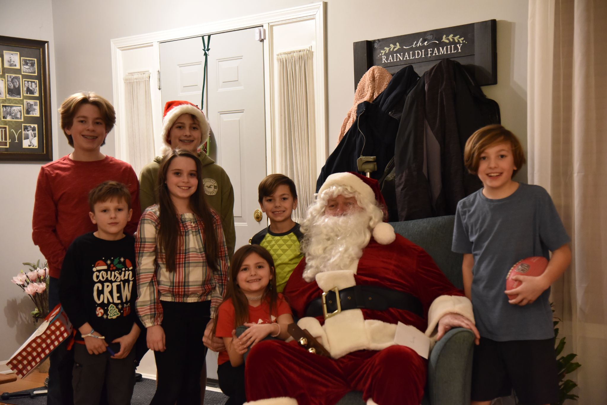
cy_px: 202
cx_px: 304
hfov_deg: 32.4
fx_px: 1046
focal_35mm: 62
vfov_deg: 21.9
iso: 4000
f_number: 4
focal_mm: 62
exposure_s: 1/60
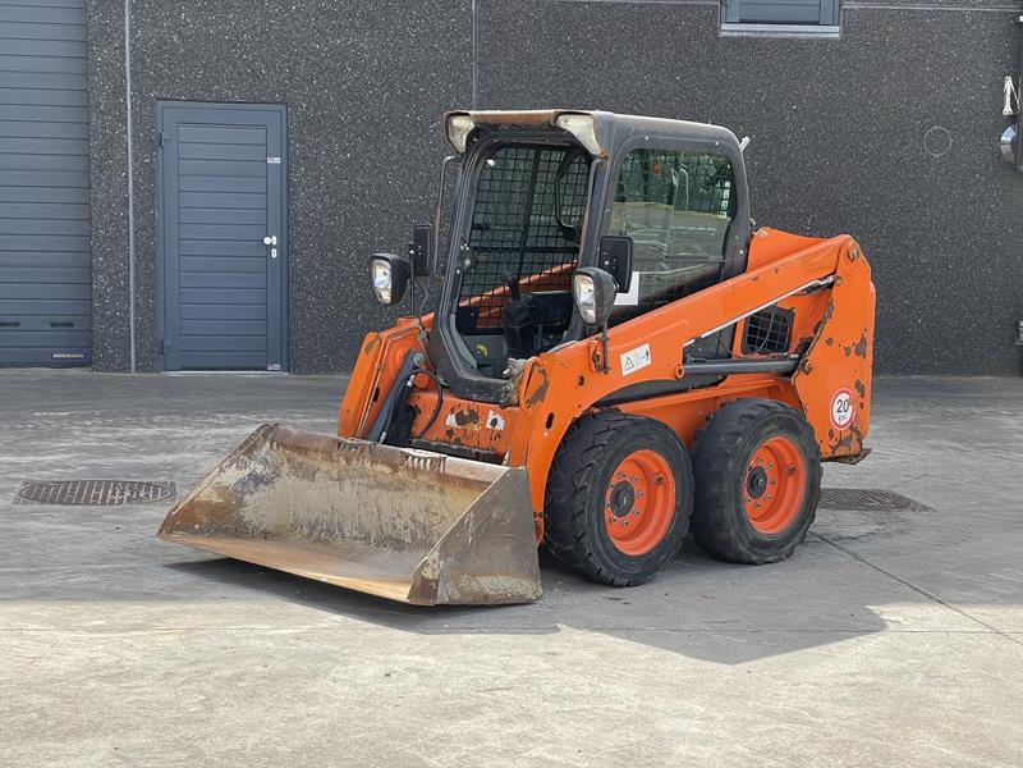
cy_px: 384
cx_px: 512
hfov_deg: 30.3
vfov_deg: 22.9
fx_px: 1891
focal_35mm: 64
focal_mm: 7.5
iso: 20
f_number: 2.2
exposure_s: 1/364
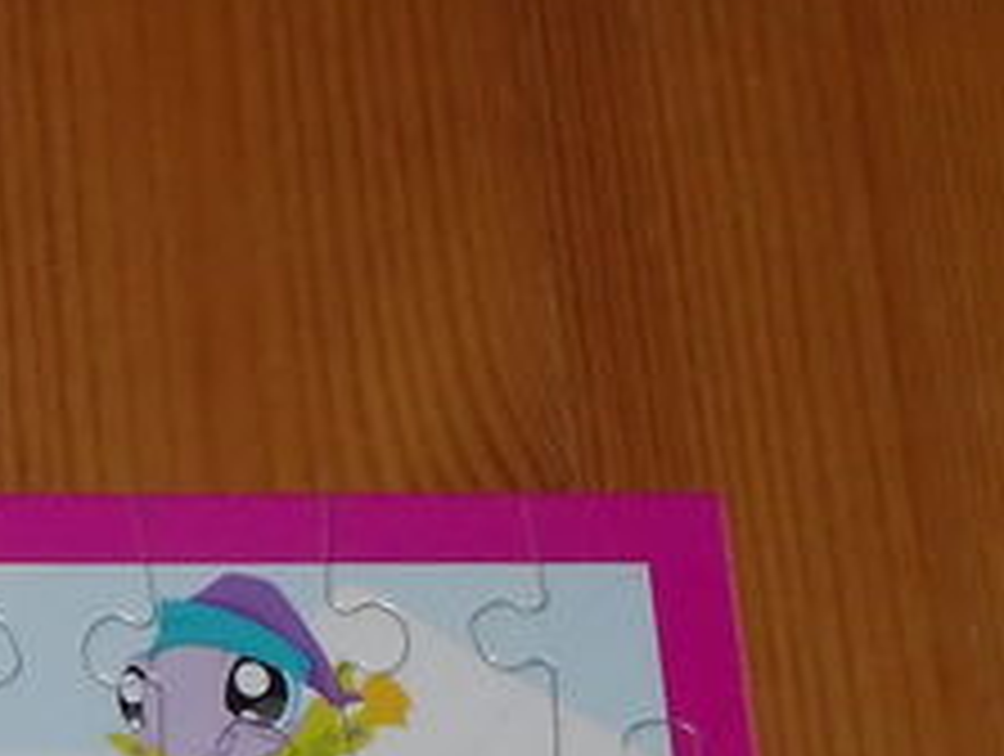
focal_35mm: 188
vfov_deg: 7.9
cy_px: 585
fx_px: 5462
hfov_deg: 9.5
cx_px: -1238
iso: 200
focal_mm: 7.4
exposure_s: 1/50
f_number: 4.1
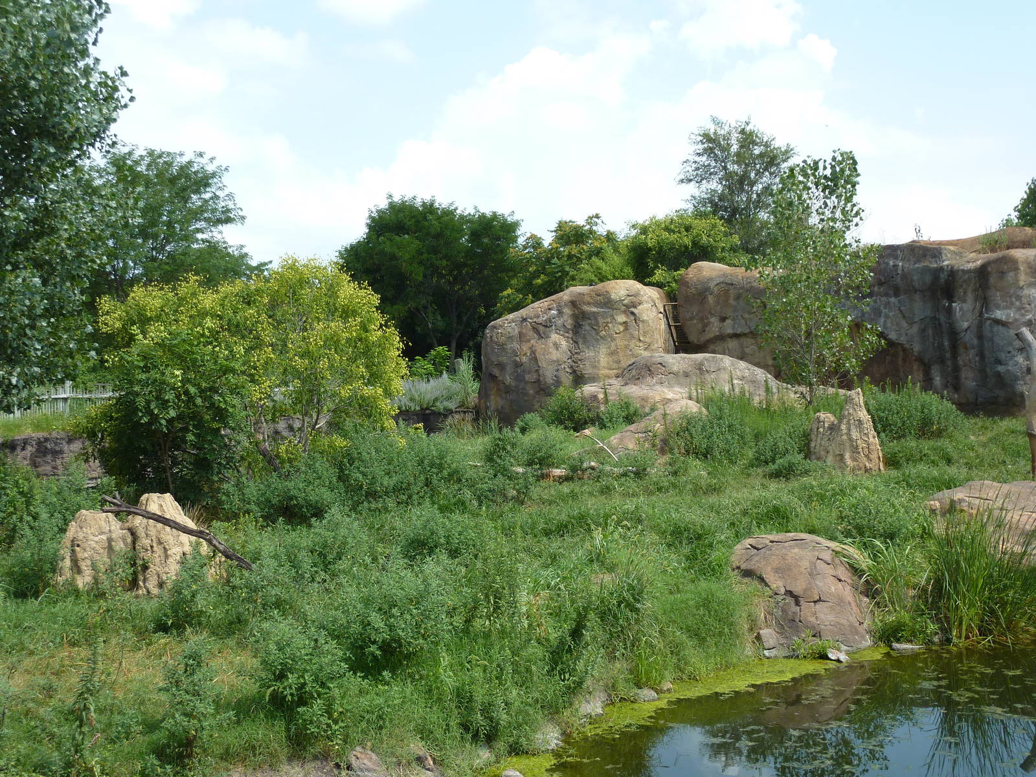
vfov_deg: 34.3
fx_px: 1257
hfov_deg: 44.8
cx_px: 518
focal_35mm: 42
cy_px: 388
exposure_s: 1/500
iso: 100
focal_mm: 6.9
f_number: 3.7
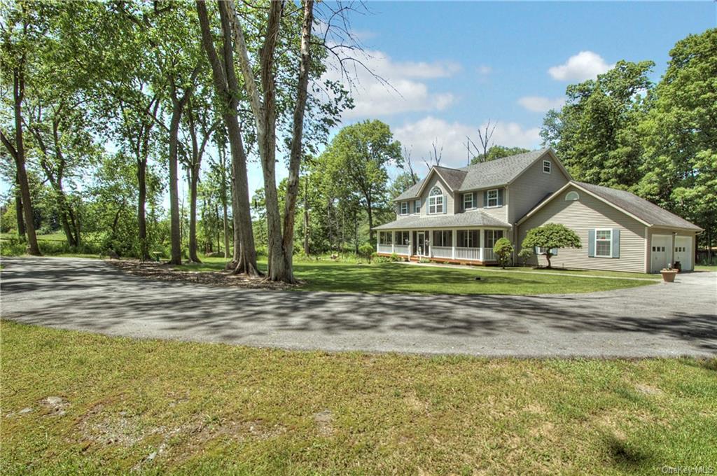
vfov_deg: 77.2
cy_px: 238
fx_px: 298
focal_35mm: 15
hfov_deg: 100.5
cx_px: 358
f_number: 14
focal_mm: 10
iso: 200
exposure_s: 1/60
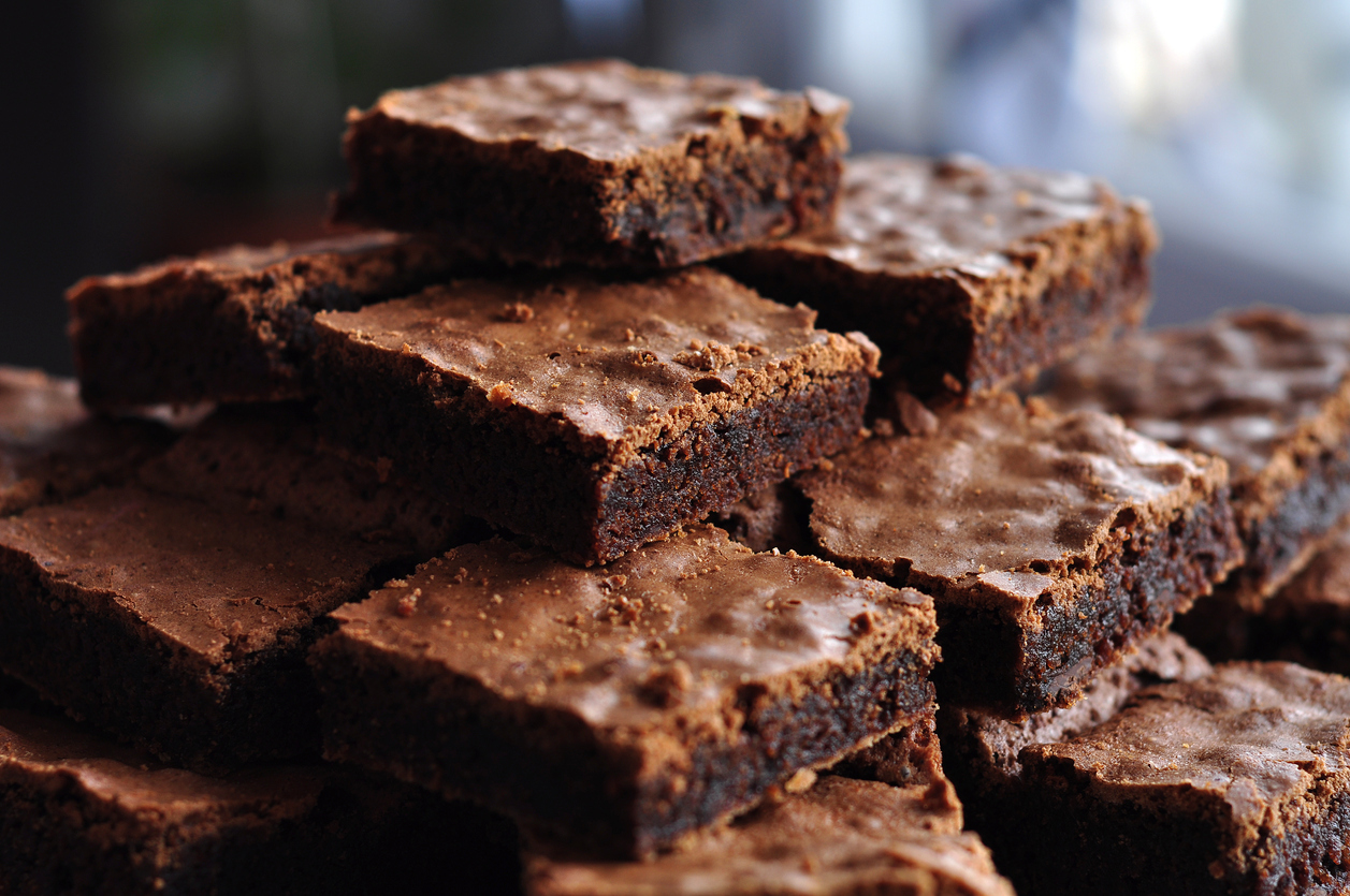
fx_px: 2809
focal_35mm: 75
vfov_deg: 18.1
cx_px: 675
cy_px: 448
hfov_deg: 27.0
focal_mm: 50
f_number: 4
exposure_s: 1/60
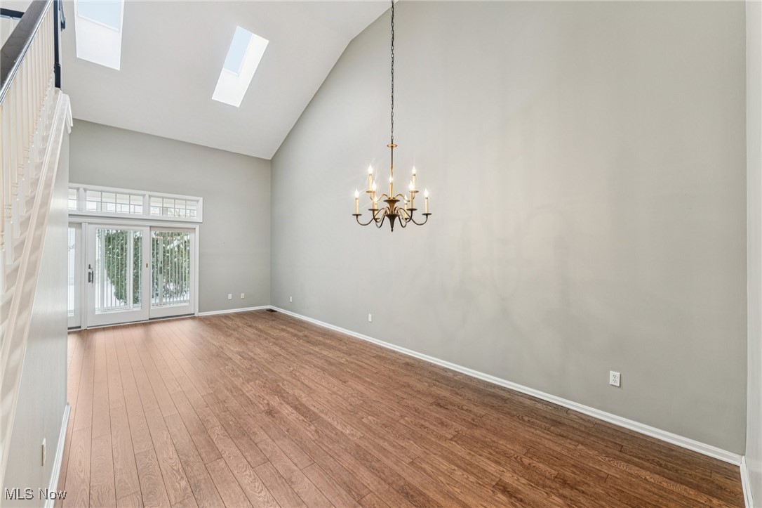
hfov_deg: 104.3
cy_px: 254
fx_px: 296
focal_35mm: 14
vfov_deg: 81.2
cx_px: 381
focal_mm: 14
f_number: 5.6
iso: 200
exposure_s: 1/10
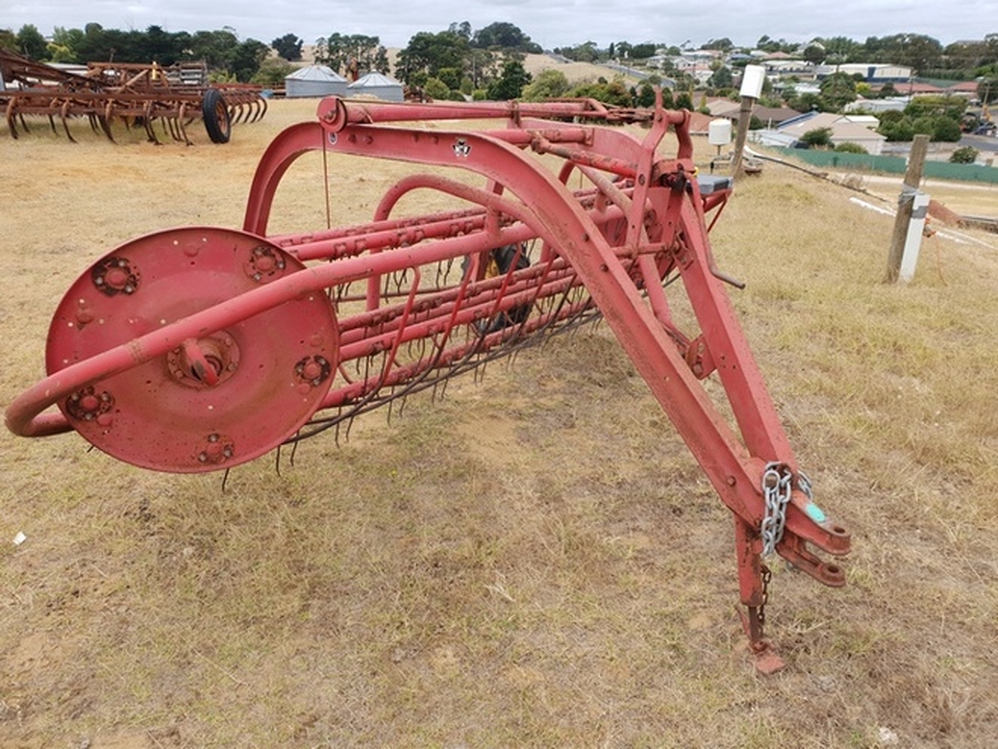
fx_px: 750
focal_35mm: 26
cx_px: 499
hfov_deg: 67.3
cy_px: 374
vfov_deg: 53.1
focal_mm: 4.3
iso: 50
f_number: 2.4
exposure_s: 1/790
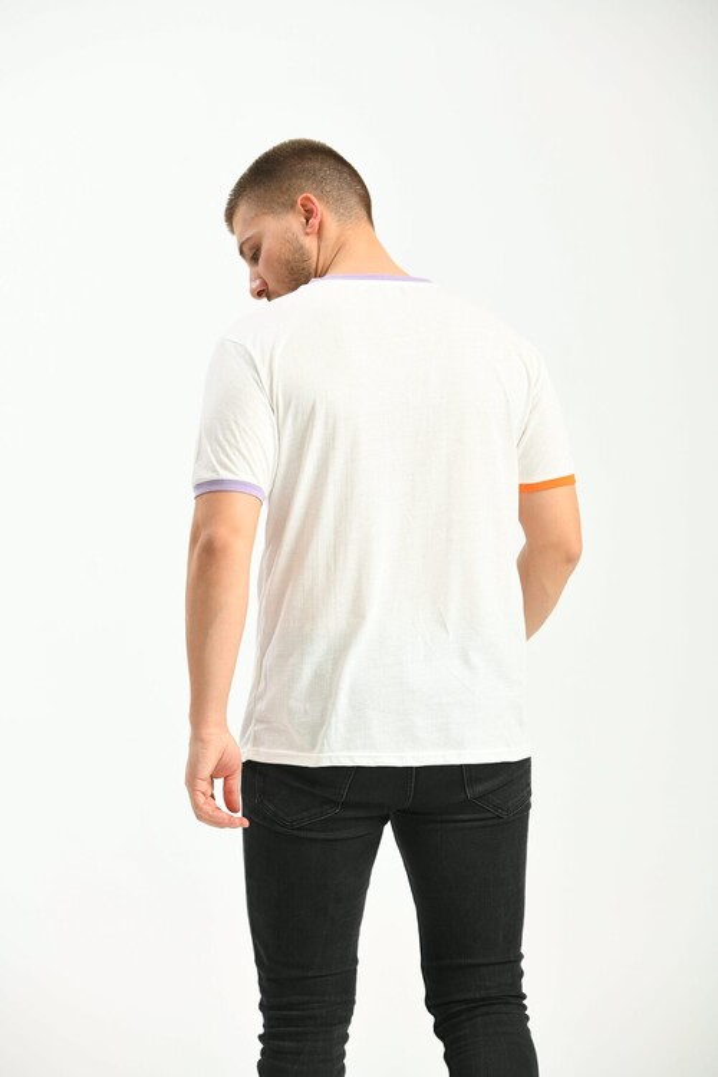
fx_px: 3739
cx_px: 359
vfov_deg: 16.4
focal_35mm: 125
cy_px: 538
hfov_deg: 11.0
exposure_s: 1/160
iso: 100
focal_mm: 125
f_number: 5.6
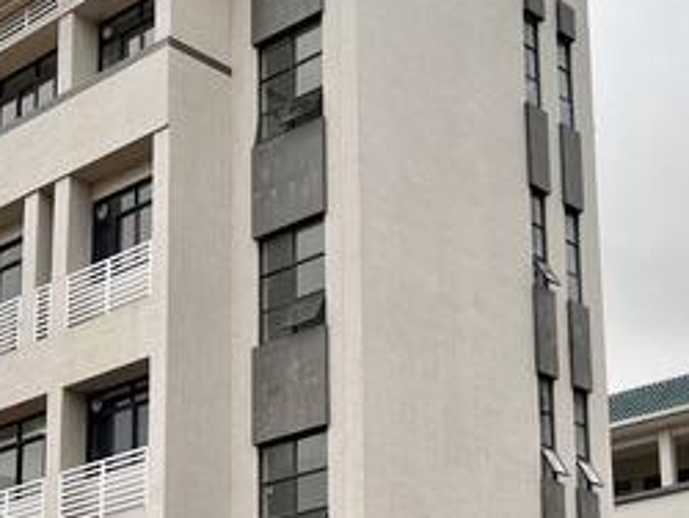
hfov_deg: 24.9
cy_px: 517
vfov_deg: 18.4
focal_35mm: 78
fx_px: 1554
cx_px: 427
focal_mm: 4.2
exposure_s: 1/190
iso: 32
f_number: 1.6
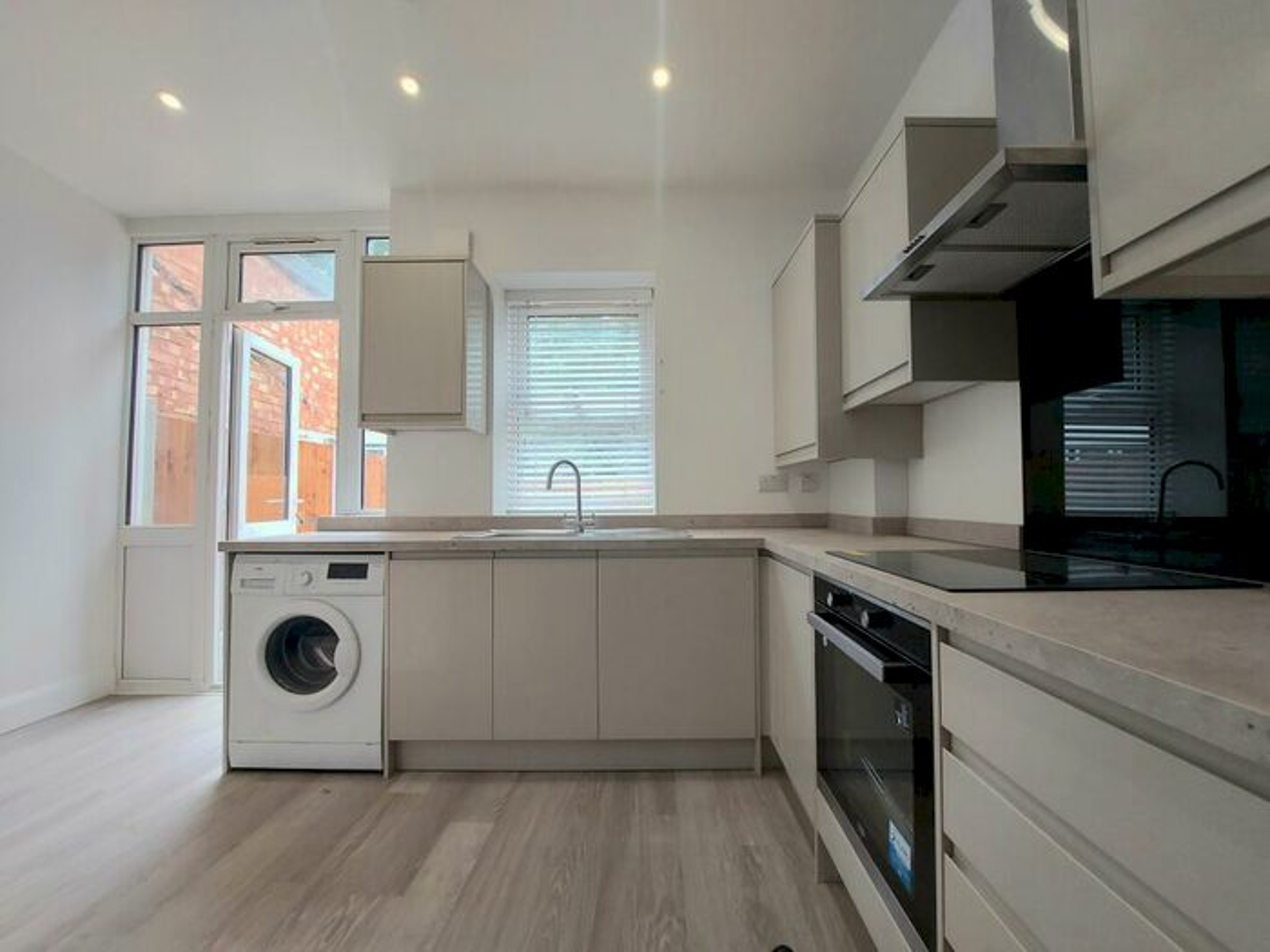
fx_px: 477
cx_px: 635
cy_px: 476
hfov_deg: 106.2
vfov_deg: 89.9
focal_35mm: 13
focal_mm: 1.74
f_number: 2.2
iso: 64
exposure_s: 1/120
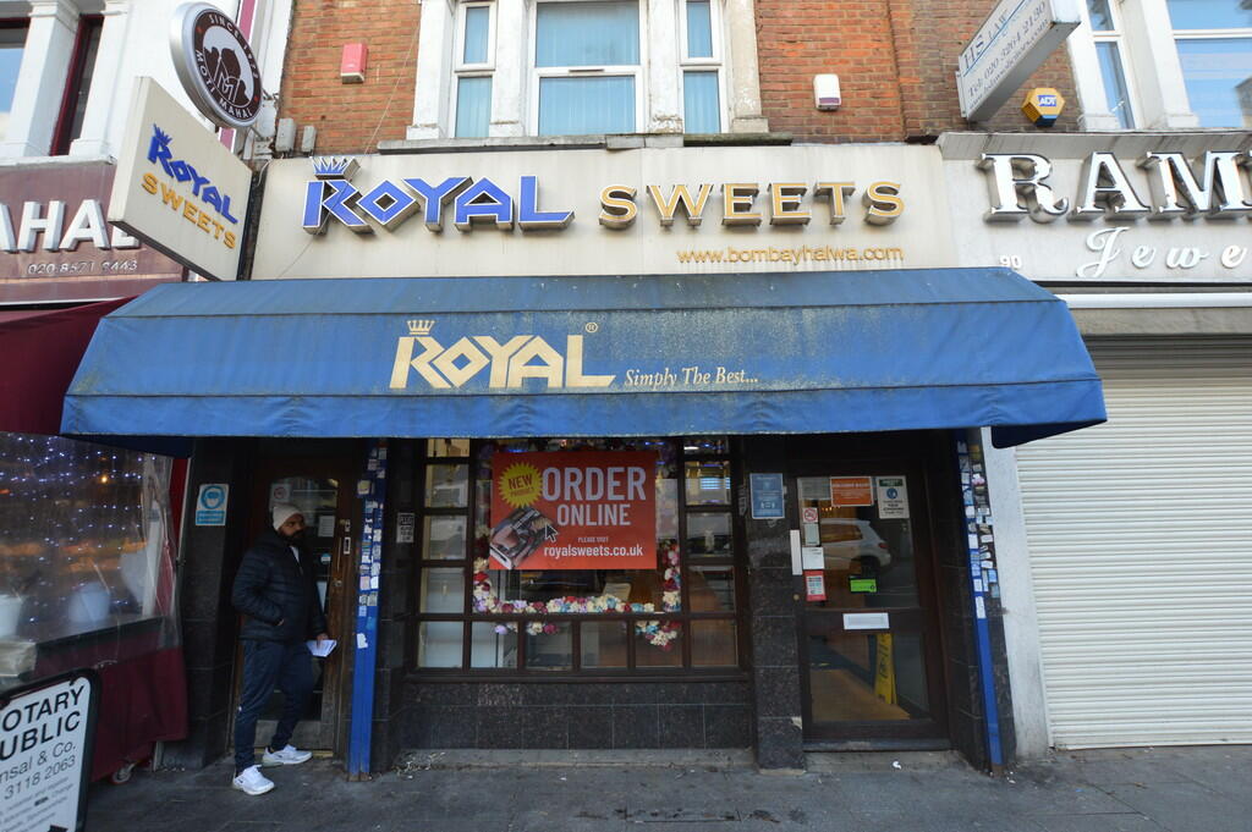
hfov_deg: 100.4
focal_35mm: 15
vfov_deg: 77.2
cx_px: 626
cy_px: 416
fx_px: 521
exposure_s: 1/125
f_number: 5.6
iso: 400
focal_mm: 10
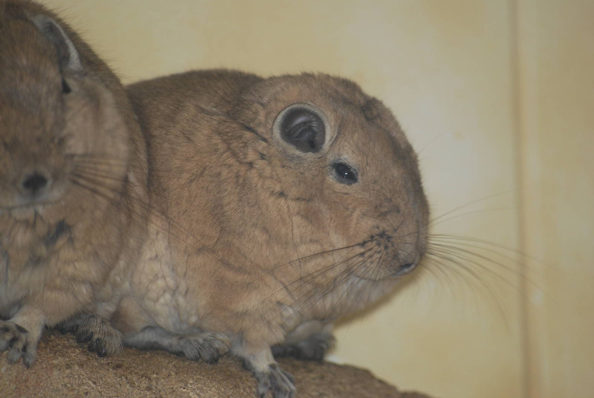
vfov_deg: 3.1
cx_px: 297
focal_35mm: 450
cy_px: 199
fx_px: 7434
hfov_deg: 4.6
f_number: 5.6
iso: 200
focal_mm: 300
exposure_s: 1/60
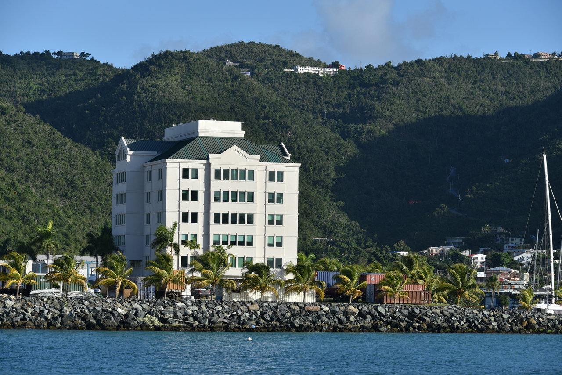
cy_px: 188
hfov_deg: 15.2
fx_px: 2108
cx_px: 281
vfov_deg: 10.2
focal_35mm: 135
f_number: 9
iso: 100
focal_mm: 135
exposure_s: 1/320
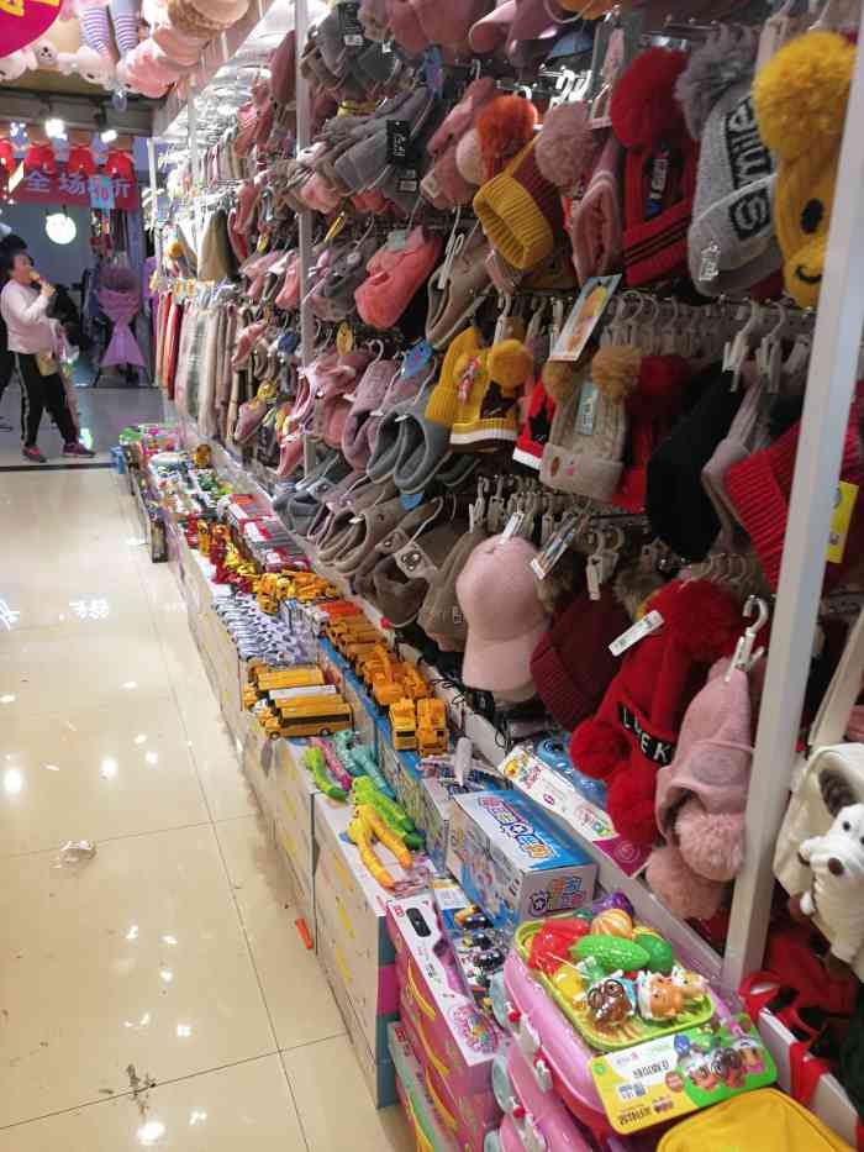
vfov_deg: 65.3
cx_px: 432
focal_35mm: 27
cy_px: 576
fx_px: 898
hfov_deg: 51.4
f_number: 1.8
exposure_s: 1/100
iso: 100
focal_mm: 3.95
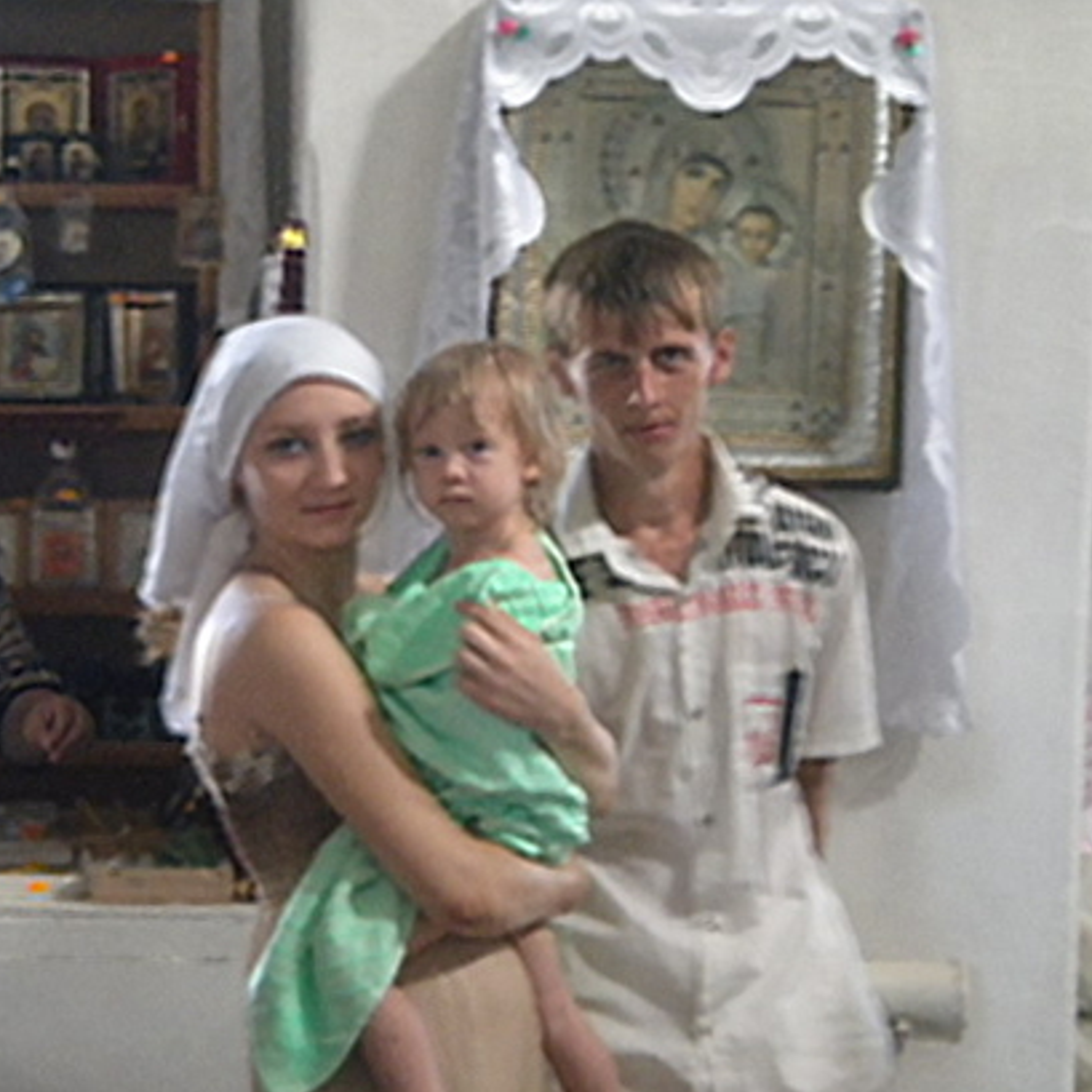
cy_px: 549
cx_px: 478
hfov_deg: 14.0
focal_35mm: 125
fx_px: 4461
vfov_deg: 14.0
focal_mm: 18.9
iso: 800
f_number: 5.9
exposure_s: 1/17.4
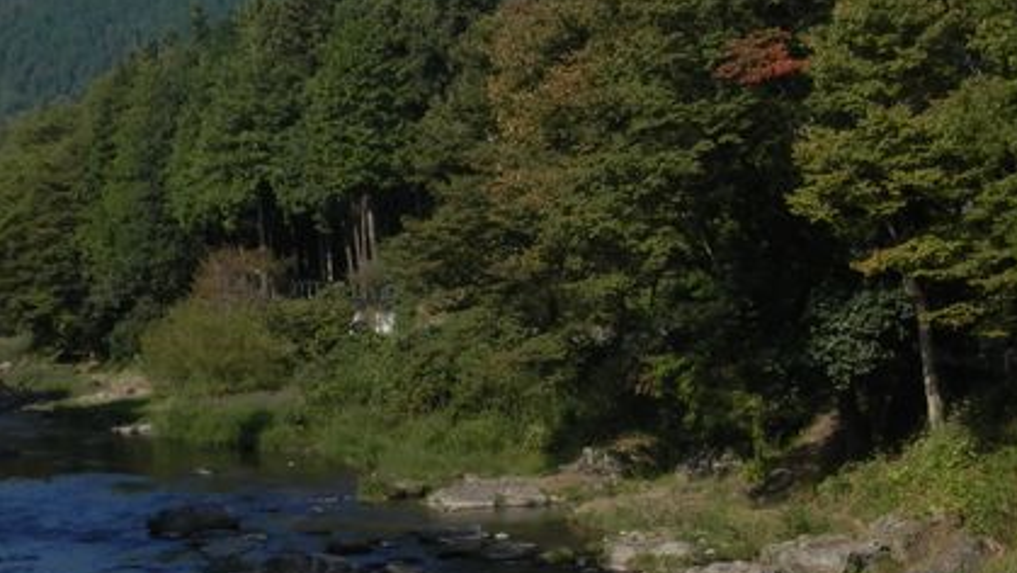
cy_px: 405
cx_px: 617
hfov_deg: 20.9
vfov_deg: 11.9
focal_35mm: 102
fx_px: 2751
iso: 80
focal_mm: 8.9
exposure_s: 1/800
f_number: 4
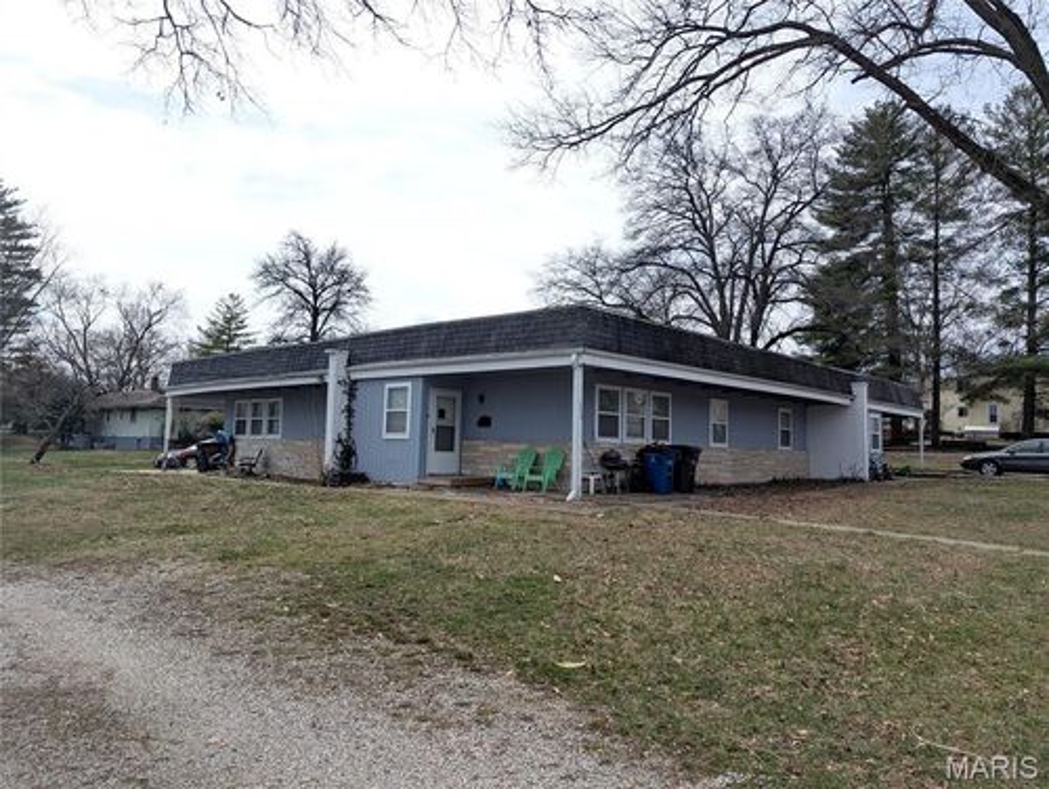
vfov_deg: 56.9
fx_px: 728
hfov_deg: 71.5
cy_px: 394
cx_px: 524
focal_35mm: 24
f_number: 1.85
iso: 38
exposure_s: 1/1664
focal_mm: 6.81
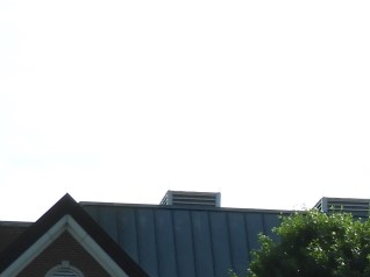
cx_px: 743
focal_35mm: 317
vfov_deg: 4.7
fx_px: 3386
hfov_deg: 6.1
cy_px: 386
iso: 100
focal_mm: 12.5
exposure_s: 1/800
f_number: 4.5
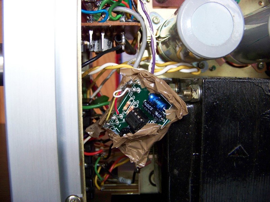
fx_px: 281
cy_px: 101
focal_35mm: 36
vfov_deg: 39.7
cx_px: 135
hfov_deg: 51.4
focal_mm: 5.85
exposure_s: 1/30
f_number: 2.8
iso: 200
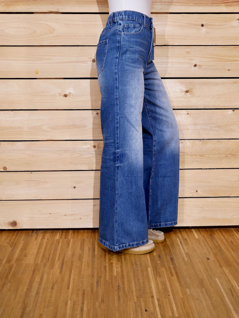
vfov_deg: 38.2
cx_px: 120
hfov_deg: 29.1
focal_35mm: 50
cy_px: 159
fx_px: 460
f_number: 4.5
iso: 500
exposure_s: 1/60
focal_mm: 25
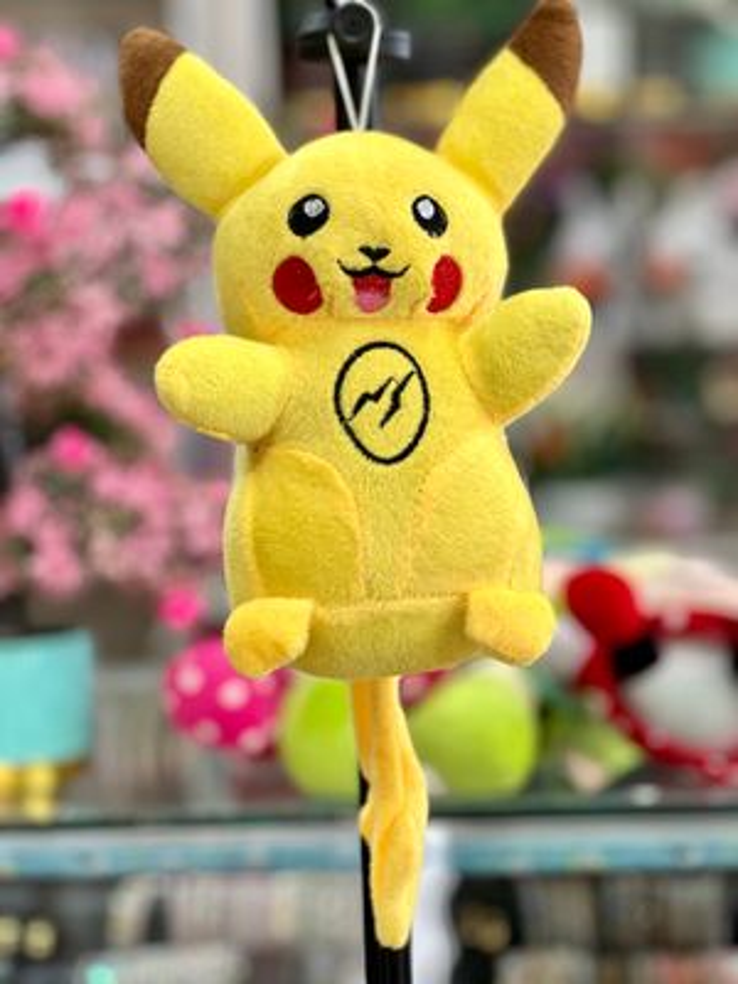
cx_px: 369
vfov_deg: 25.3
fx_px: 2189
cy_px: 492
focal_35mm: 77
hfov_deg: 19.1
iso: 200
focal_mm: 9
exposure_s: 1/100
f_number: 2.8
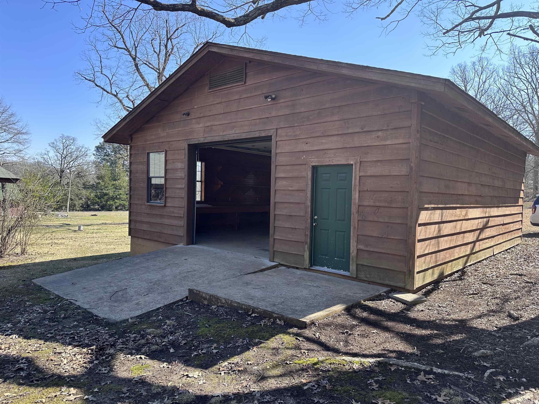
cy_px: 202
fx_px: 374
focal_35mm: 24
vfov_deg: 56.8
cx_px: 270
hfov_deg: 71.6
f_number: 1.78
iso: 80
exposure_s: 1/1029
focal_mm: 6.86
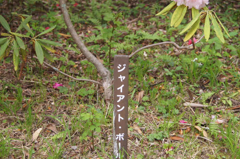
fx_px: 464
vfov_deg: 19.5
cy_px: 75
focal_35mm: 70
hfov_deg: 29.0
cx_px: 128
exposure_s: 1/60
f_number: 5
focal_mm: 35
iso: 100
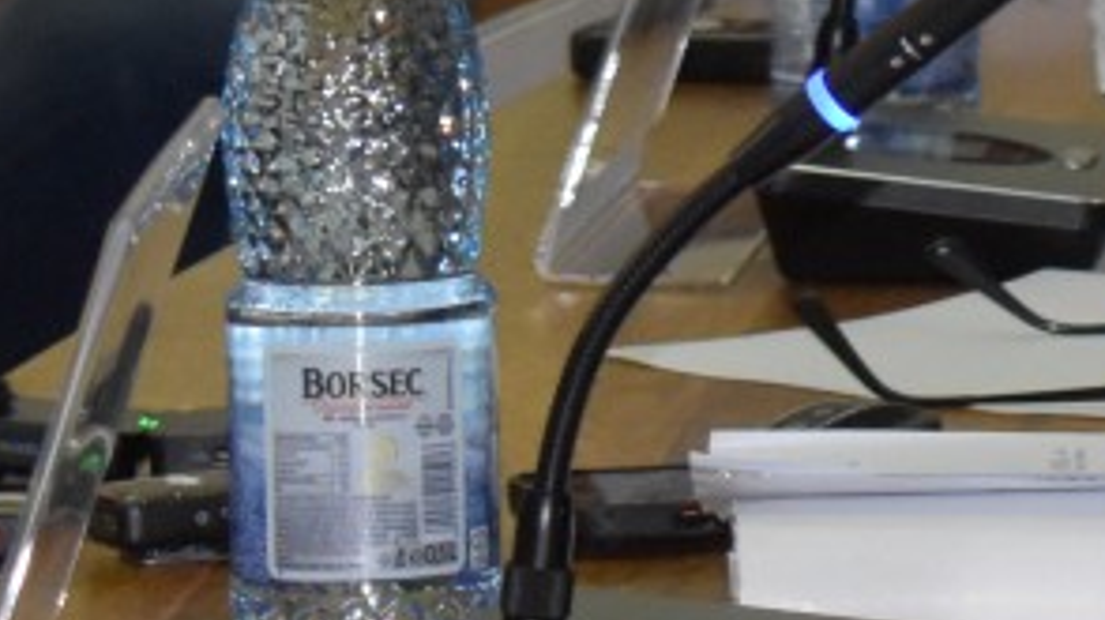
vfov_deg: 2.5
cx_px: 2342
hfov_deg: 4.5
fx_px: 13965
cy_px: -628
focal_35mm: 477
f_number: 5.6
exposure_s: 1/60
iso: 1800
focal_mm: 55
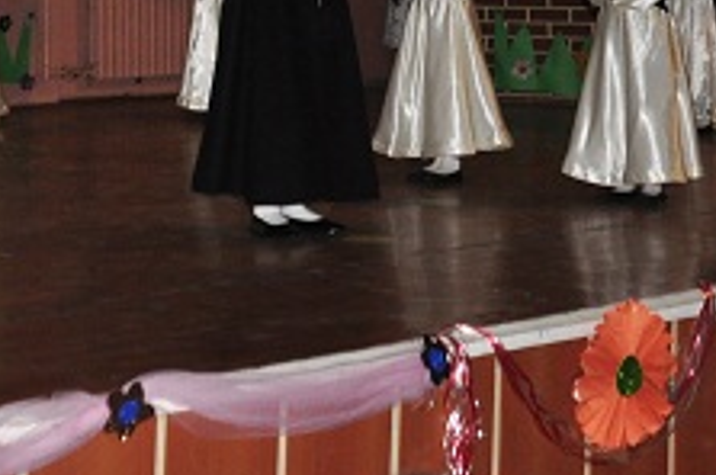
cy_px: -151
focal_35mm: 108
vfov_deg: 12.2
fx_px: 2154
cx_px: -19
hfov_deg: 18.3
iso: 800
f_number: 5.6
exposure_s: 1/50
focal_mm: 25
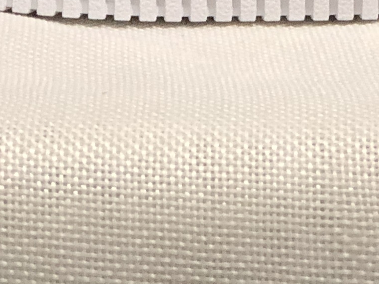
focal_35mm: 302
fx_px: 3307
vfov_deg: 4.8
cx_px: 394
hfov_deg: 6.5
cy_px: -441
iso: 80
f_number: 2.8
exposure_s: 1/30
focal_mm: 6.6
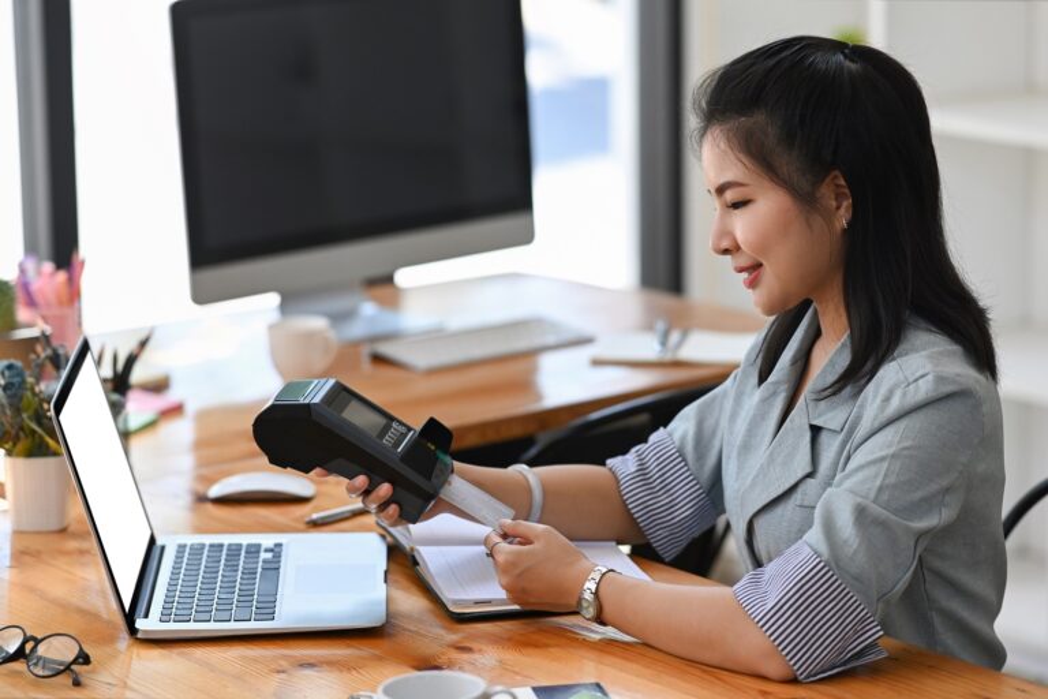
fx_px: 3056
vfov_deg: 13.0
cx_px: 524
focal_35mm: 105
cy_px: 350
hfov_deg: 19.5
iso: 640
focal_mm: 105
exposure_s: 1/1000
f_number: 2.8
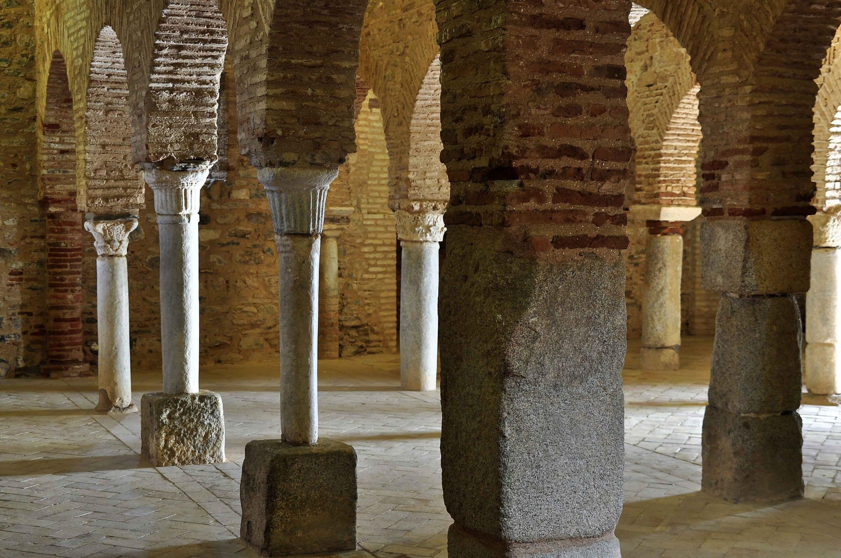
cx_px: 420
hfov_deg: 35.1
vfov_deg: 23.7
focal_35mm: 57
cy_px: 279
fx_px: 1330
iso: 200
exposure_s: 1/8
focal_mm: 38
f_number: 6.3
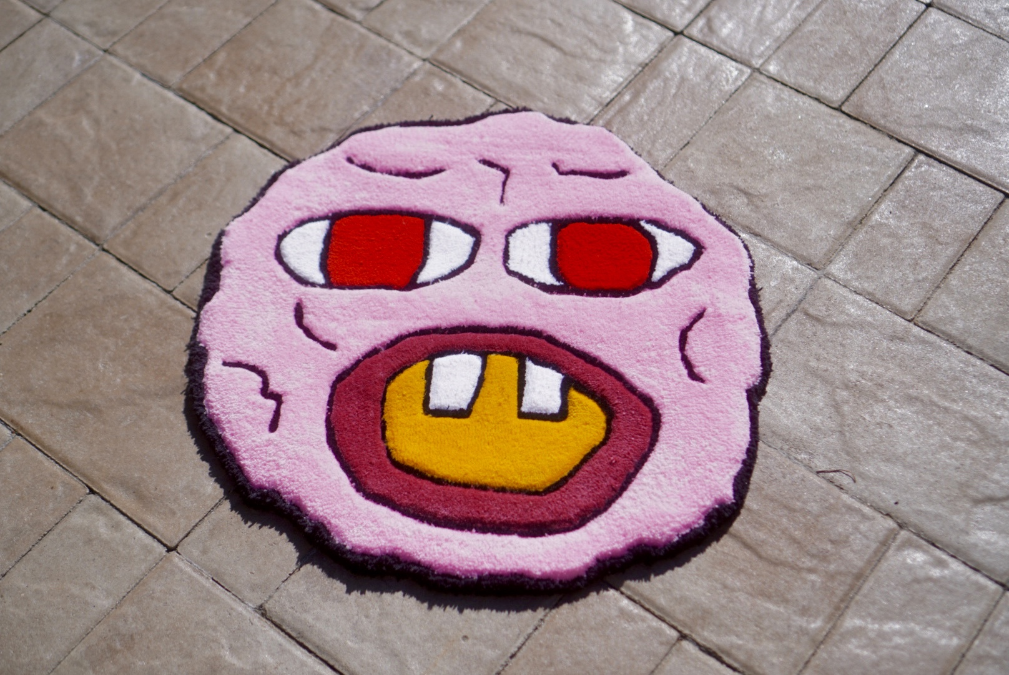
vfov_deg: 25.8
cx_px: 504
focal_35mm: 52
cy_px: 338
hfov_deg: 37.8
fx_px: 1472
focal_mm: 35
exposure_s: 1/4000
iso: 100
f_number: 2.2
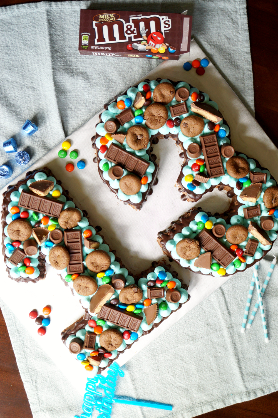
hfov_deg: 29.8
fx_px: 522
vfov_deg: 43.6
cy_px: 209
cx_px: 139
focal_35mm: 45
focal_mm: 30
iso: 200
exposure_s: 1/60
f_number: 3.5
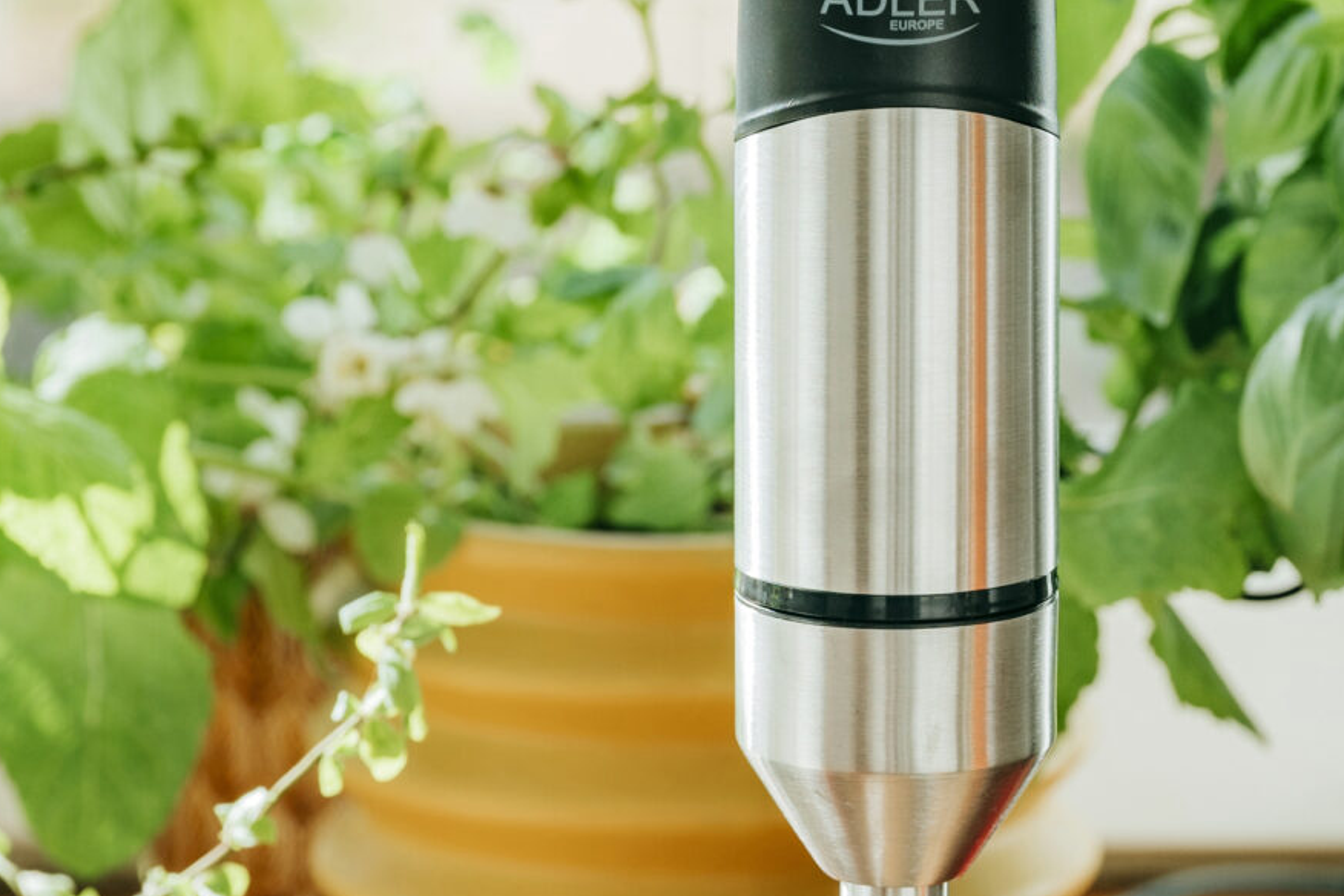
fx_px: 11460
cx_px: 894
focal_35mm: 307
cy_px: 784
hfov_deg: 6.7
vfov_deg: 4.5
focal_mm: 105
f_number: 5.6
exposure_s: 1/200
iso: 160
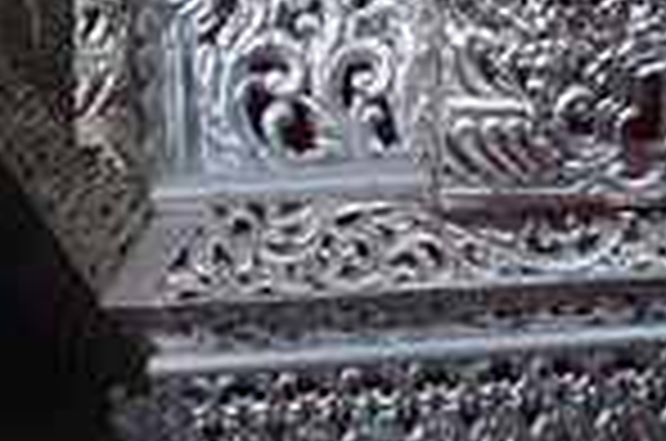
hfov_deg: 9.5
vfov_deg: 6.3
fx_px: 3895
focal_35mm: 211
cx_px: -306
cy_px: -486
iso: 100
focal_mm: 26
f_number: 3.8
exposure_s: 1/25
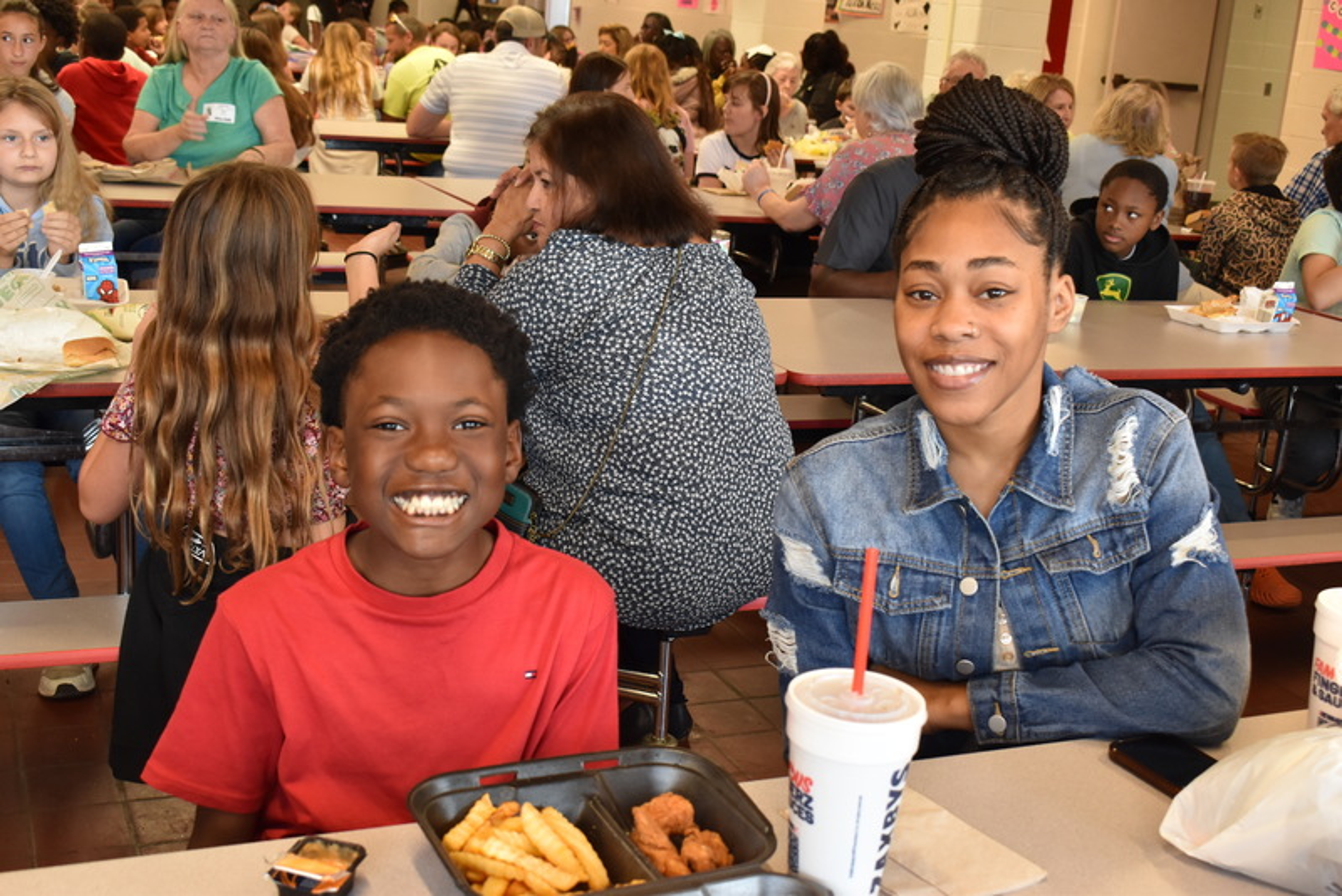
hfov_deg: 44.9
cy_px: 448
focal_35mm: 44
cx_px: 671
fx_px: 1622
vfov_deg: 30.9
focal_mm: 29
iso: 900
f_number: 7.1
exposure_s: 1/50
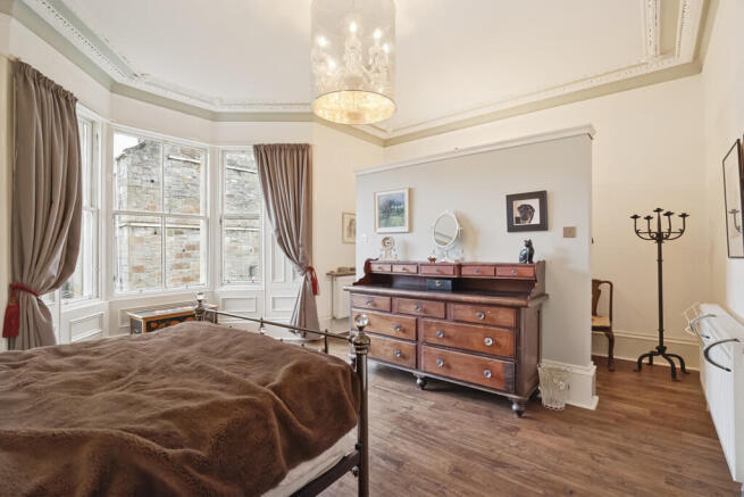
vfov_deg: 73.8
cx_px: 372
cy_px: 248
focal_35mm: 16
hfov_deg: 96.7
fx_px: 331
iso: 5000
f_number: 8
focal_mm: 16
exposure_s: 1/50
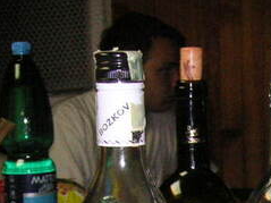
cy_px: 328
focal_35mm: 124
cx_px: 306
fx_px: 970
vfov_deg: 11.3
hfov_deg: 15.4
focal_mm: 6.1
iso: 160
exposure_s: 1/45
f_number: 2.8
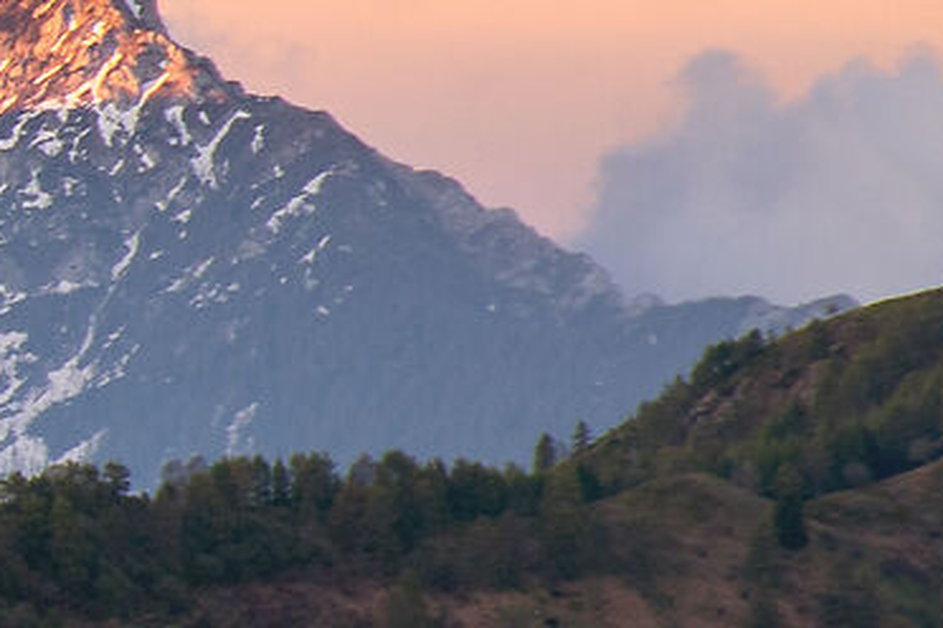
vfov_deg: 1.6
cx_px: -1960
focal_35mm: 872
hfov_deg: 2.3
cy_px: 263
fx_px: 22840
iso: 100
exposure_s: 1/4
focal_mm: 90
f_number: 10
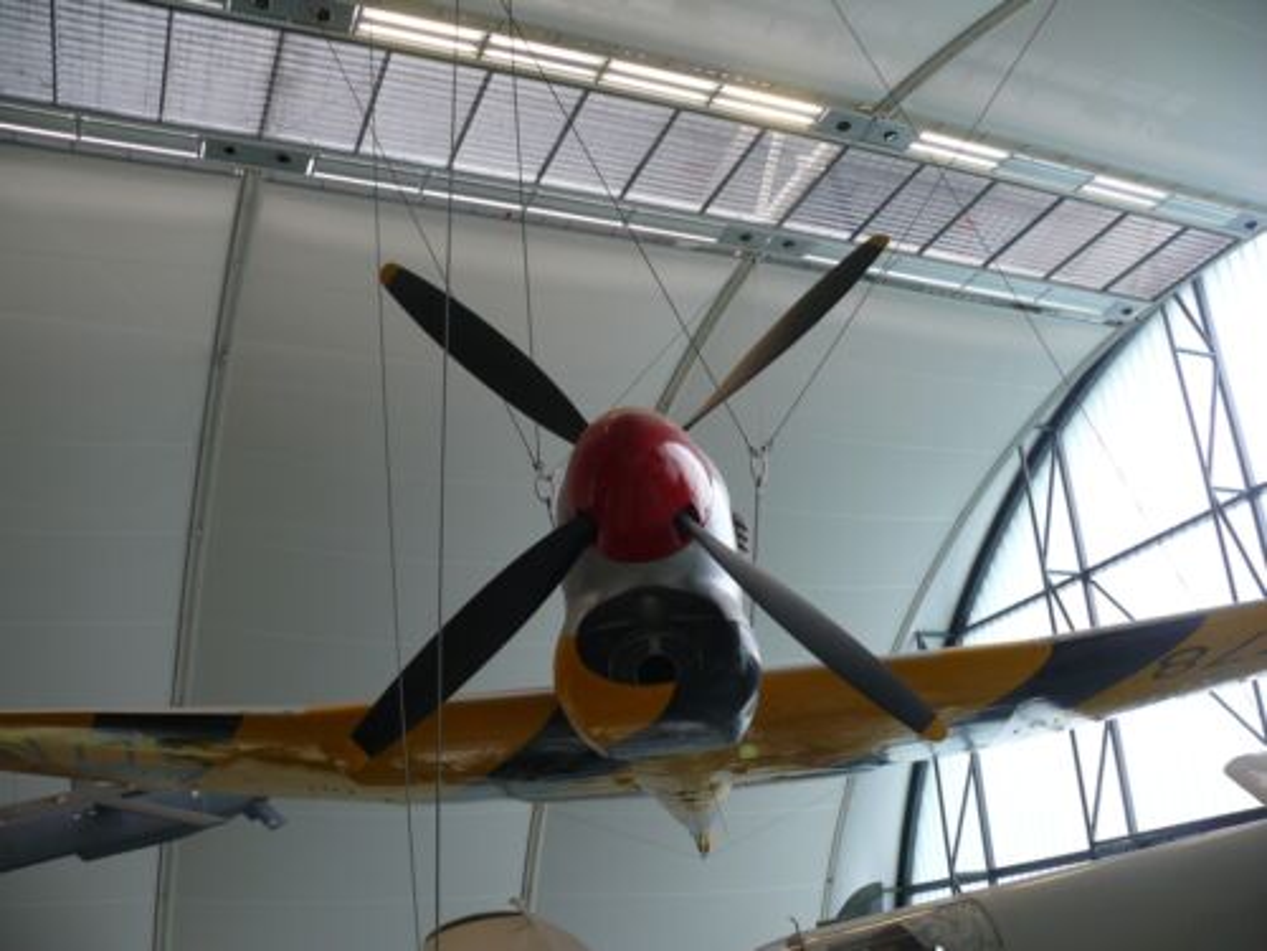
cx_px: 634
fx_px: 1281
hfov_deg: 52.6
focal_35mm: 35
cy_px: 476
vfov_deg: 40.7
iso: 100
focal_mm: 7.4
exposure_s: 1/80
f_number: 2.8
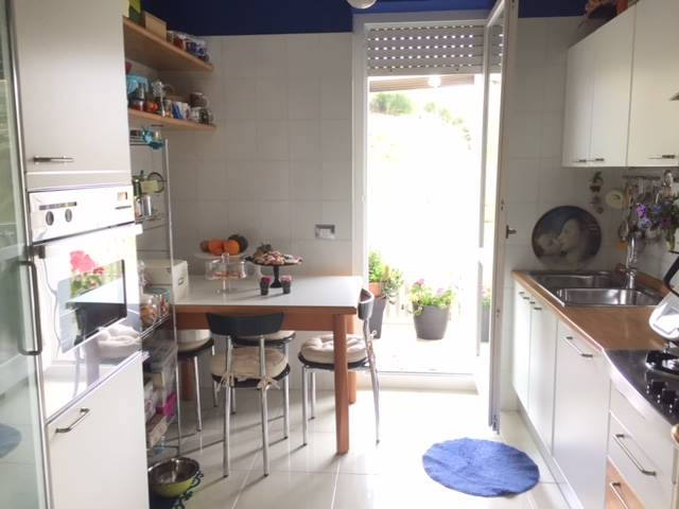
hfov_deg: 61.7
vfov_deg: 48.2
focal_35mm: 29
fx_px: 569
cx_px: 340
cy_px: 254
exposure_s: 1/33
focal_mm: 4.15
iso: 50
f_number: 2.2
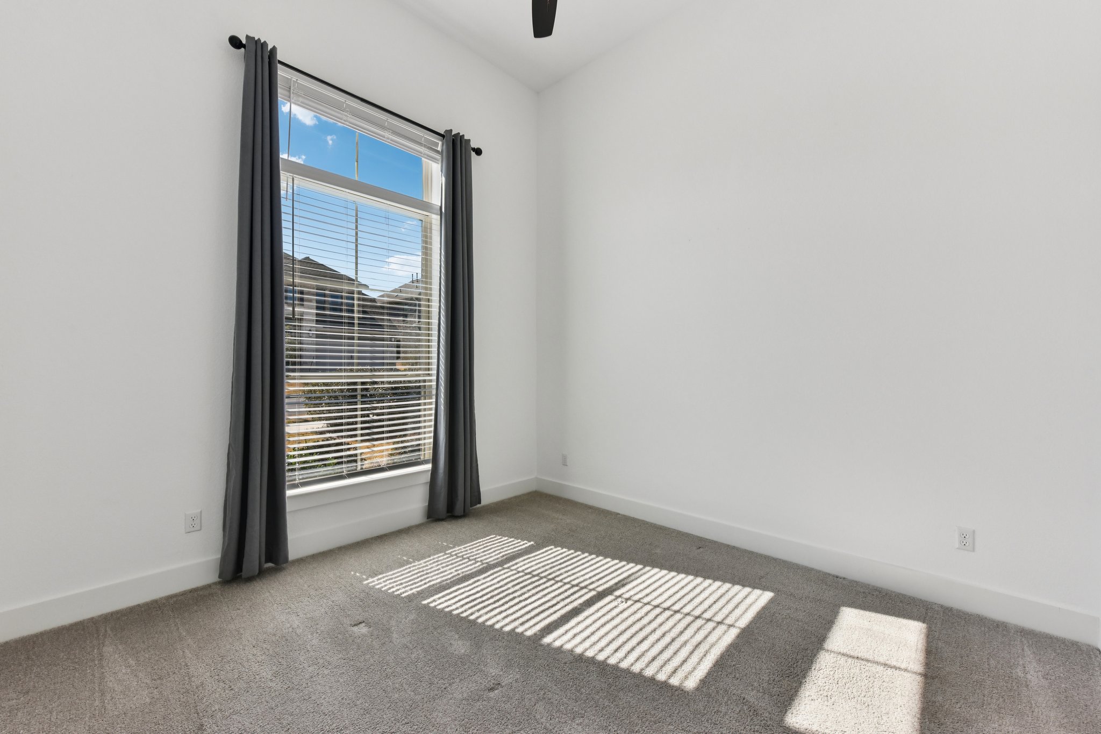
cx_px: 550
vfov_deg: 81.2
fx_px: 428
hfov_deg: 104.3
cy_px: 367
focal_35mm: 14
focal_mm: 14
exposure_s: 1/800
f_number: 8
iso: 800
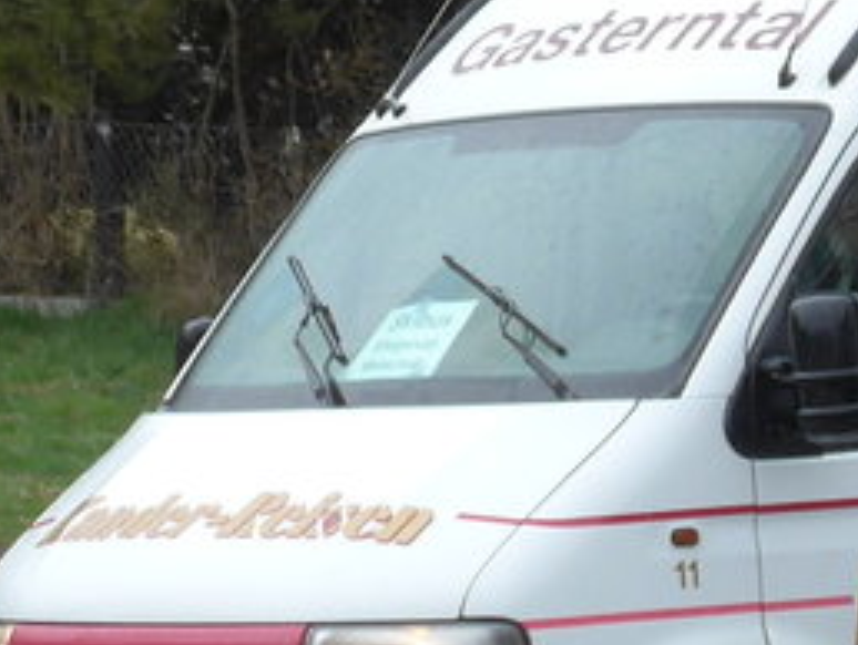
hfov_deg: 5.7
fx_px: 8534
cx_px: 841
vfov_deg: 4.3
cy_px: 103
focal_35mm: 344
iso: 125
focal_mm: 15
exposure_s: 1/320
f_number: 4.2
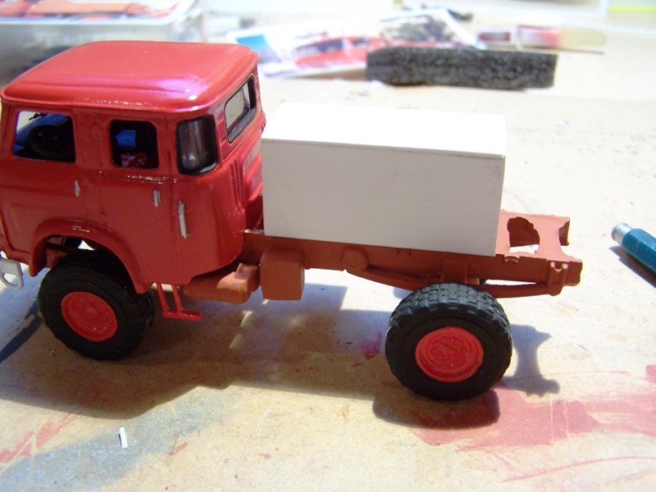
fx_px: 720
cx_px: 328
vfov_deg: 37.7
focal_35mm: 38
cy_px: 246
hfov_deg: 49.0
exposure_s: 1/20
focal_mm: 6.3
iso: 140
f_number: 2.8
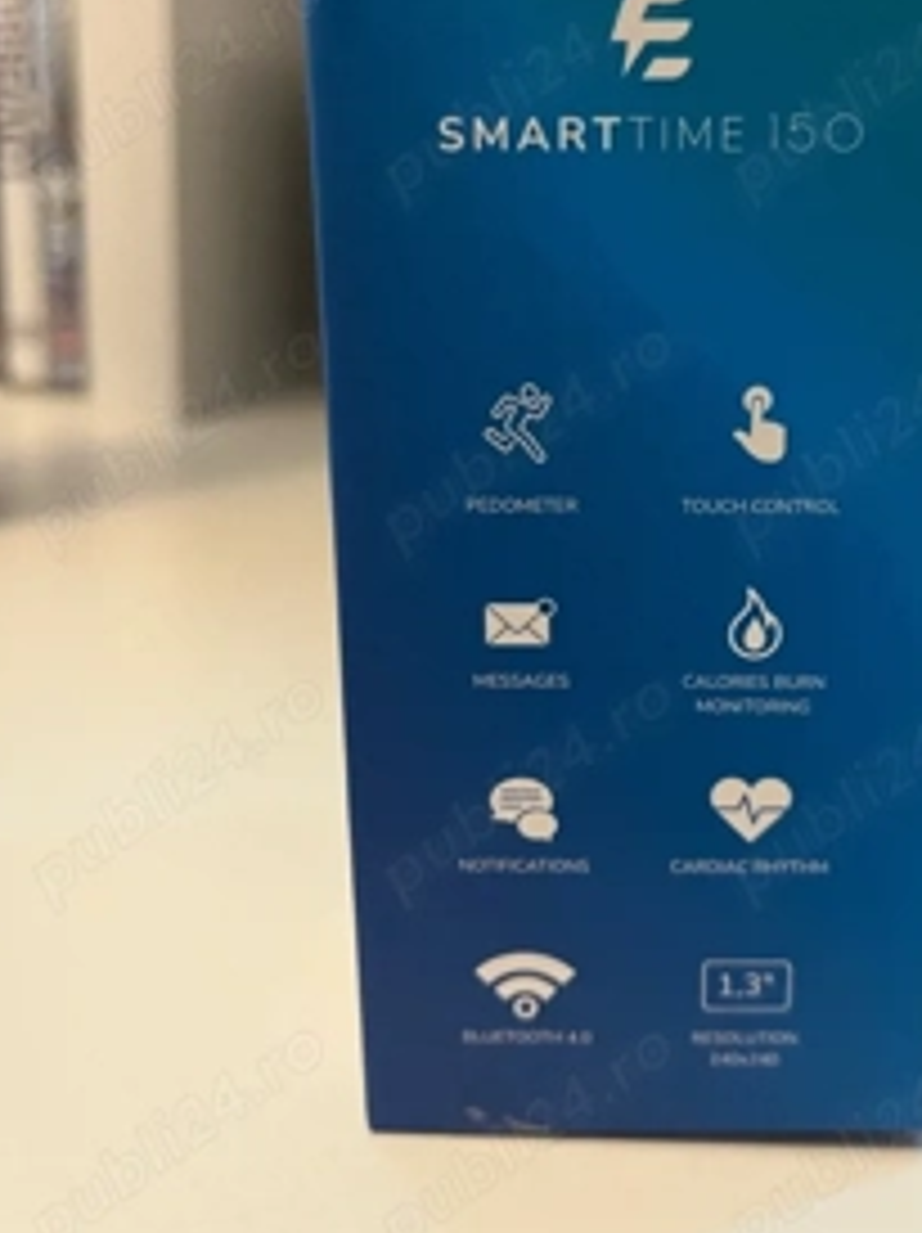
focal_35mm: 38
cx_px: 616
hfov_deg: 37.3
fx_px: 1352
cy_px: 490
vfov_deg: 48.7
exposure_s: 1/33
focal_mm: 5.1
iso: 400
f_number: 1.6
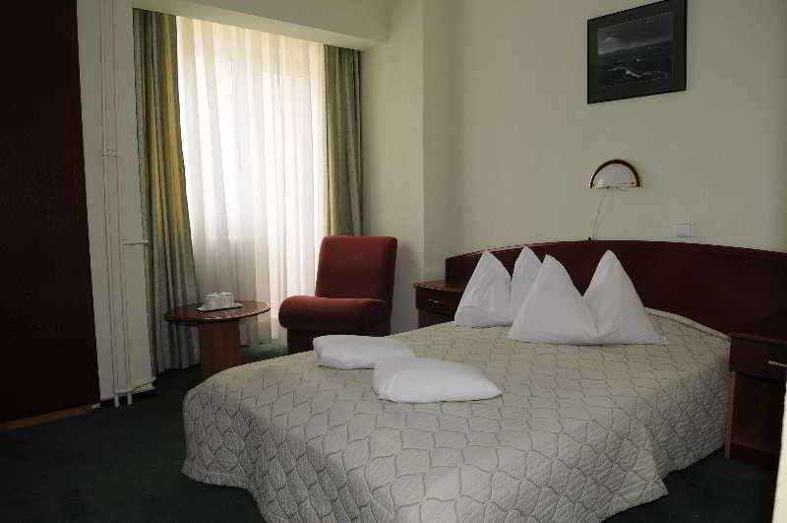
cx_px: 394
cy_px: 262
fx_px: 557
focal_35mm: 26
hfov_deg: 70.5
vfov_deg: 50.3
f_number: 5
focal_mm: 17
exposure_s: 1/60
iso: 200
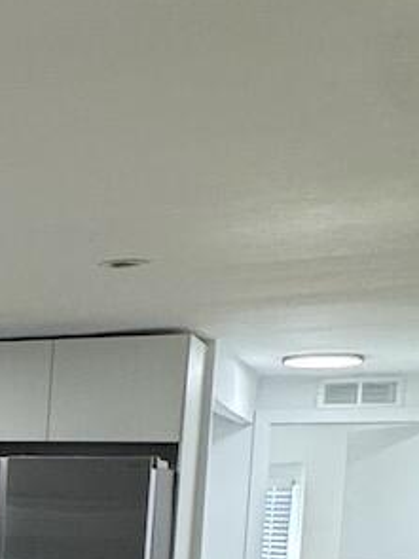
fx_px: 1227
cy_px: 612
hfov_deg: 15.7
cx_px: -396
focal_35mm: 76
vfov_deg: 24.0
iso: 200
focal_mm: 2.22
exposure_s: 1/120
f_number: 2.2
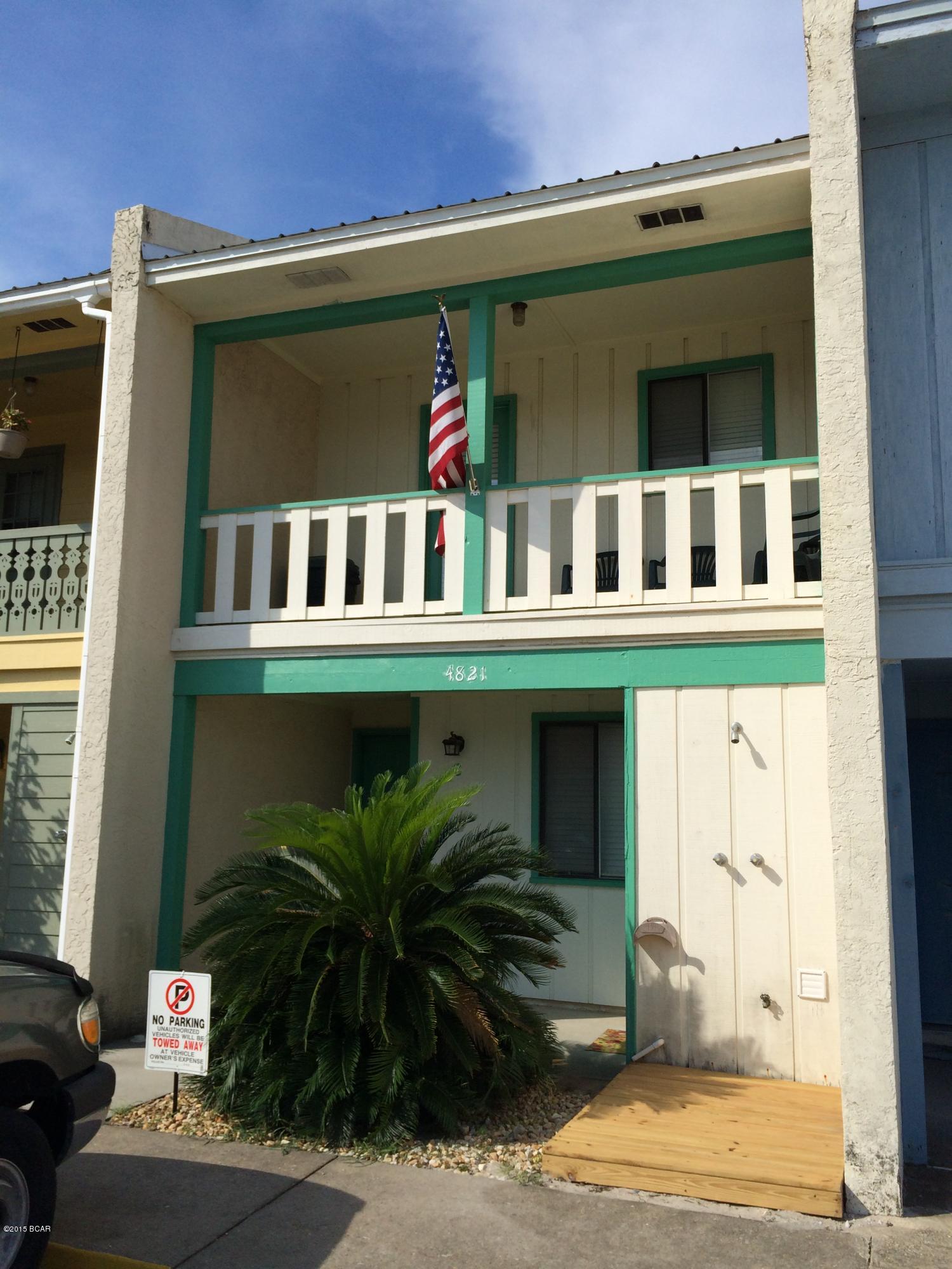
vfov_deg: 60.0
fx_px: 1100
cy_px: 634
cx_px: 476
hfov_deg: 46.8
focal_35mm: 30
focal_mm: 4.12
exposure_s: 1/3425
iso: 32
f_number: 2.2
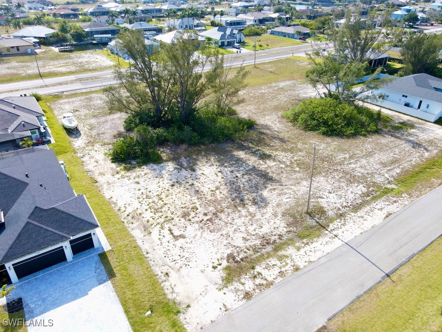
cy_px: 166
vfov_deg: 56.8
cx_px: 221
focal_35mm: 24
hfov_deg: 71.6
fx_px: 306
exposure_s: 1/320
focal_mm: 4.5
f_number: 2.8
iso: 110
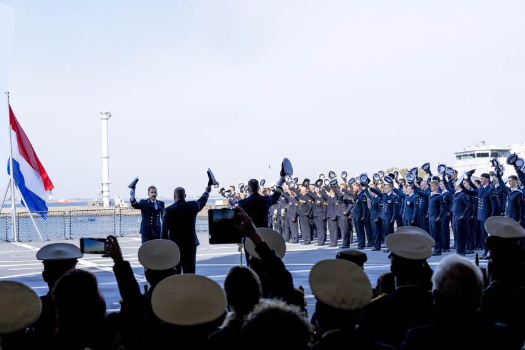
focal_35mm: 70
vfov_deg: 19.4
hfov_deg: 28.8
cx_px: 262
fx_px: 1021
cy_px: 175
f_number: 9
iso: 400
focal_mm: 70
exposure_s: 1/500
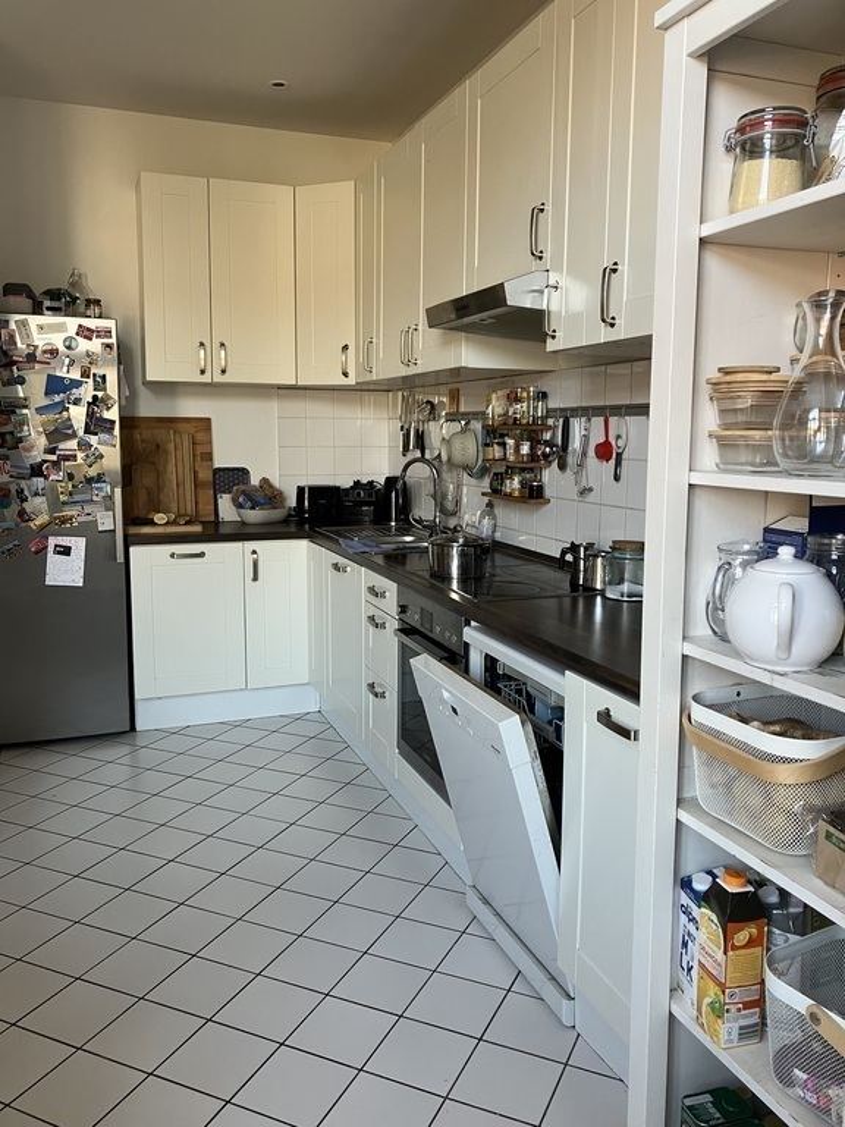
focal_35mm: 28
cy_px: 564
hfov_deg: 49.7
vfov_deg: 63.4
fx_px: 911
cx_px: 422
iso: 100
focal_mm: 3.99
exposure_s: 1/60
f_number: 1.8
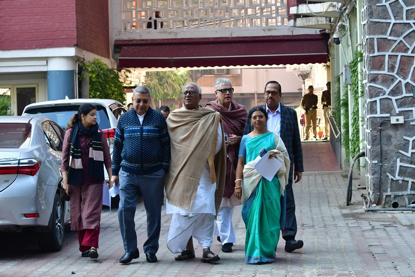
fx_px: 1210
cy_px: 138
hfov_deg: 19.5
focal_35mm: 105
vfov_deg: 13.0
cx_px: 208
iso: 500
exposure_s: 1/250
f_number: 5.6
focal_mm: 70
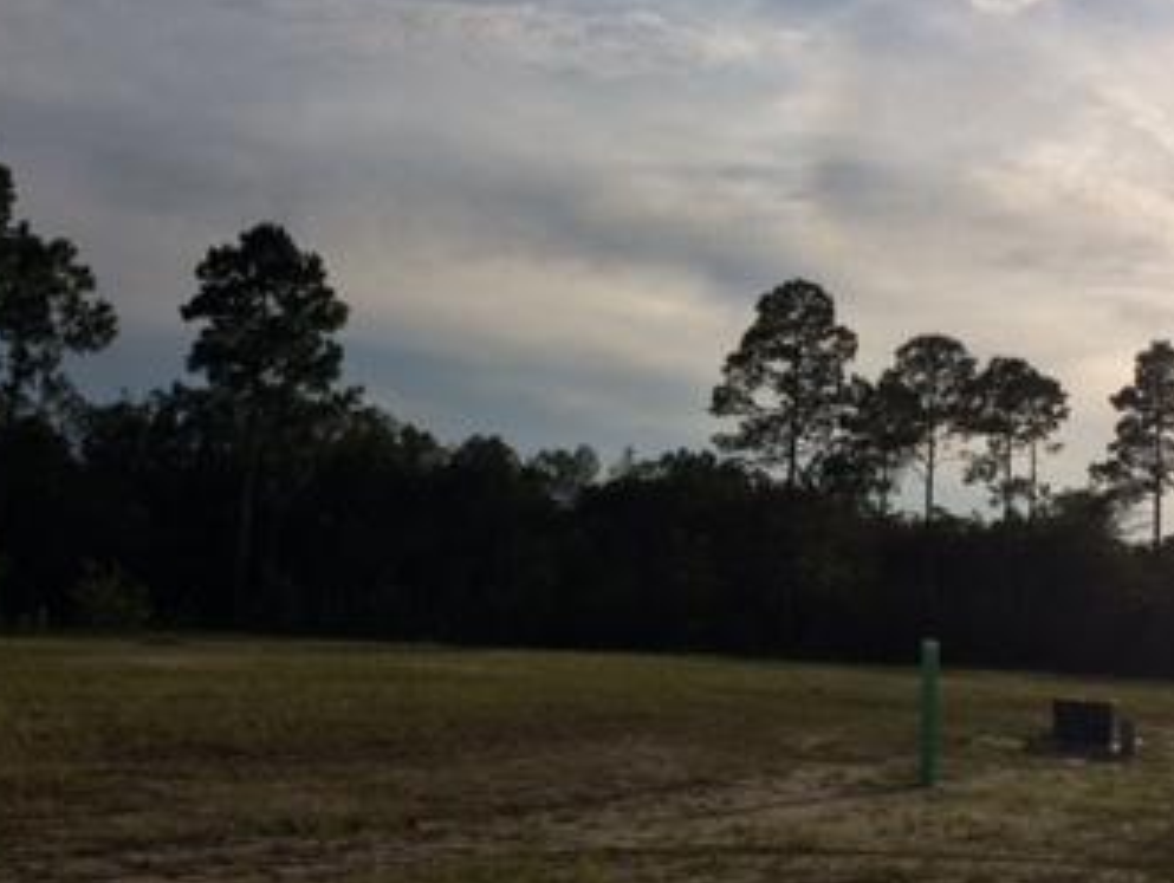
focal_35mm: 56
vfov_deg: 26.1
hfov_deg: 34.3
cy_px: 330
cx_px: 631
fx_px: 1901
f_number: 2.2
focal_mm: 4.15
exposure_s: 1/8264
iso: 40
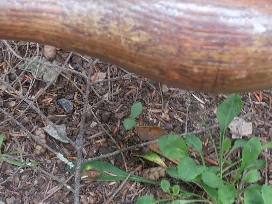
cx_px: 58
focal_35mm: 77
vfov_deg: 18.8
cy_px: 26
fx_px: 605
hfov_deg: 25.0
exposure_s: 1/8
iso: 125
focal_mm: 5.93
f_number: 3.6
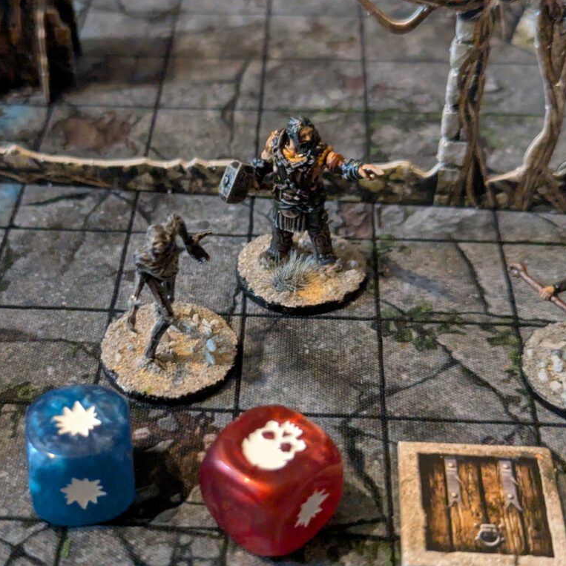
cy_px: 283
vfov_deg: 30.0
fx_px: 1054
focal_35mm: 57
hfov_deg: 29.9
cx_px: 207
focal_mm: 6.81
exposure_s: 1/49
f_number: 1.85
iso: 1589
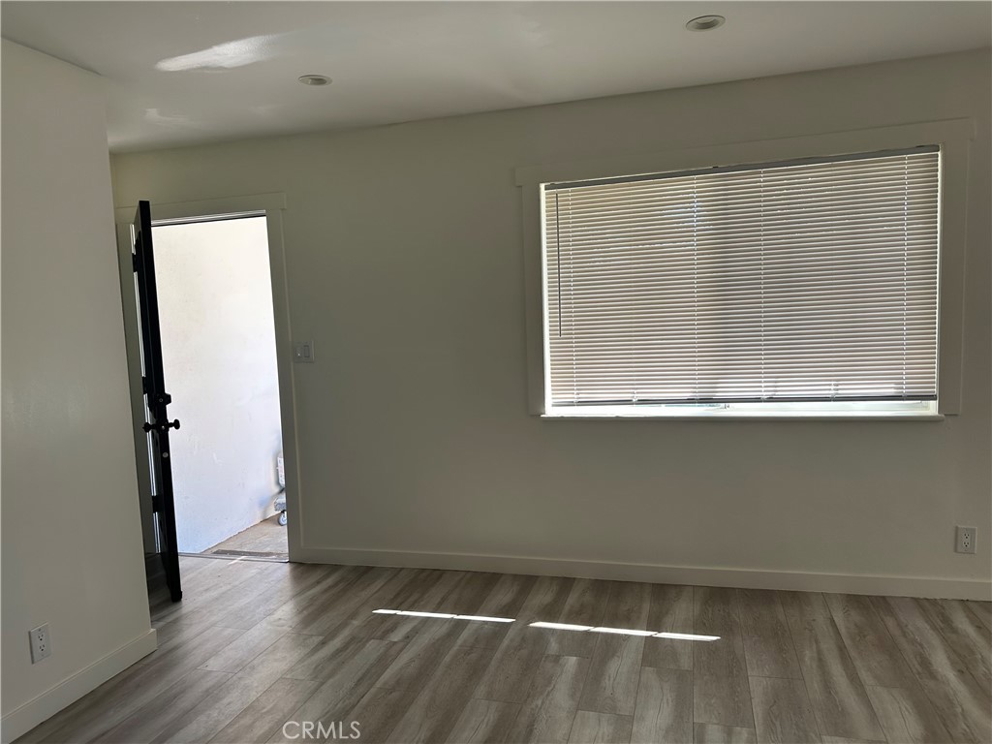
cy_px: 372
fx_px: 688
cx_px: 496
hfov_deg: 71.6
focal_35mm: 24
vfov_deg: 56.8
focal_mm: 6.86
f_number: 1.78
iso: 80
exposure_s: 1/150
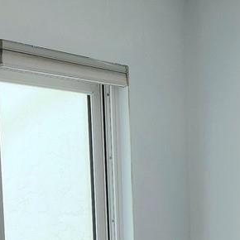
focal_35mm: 112
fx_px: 879
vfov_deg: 15.0
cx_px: 223
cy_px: 297
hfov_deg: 15.3
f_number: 1.8
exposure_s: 1/227
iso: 12
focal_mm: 6.4
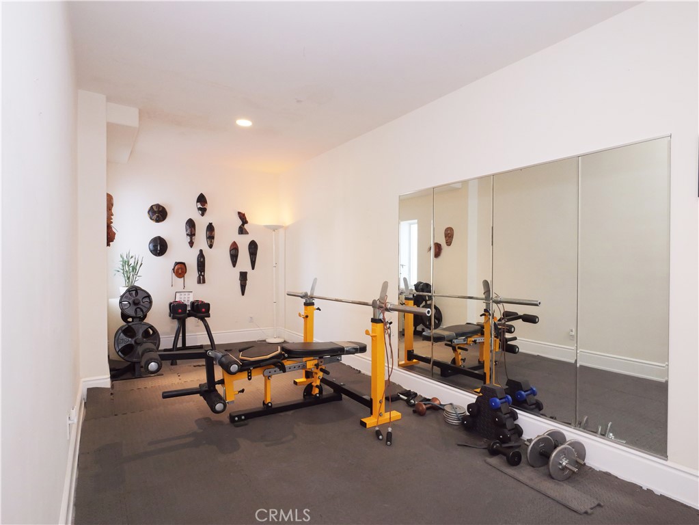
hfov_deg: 87.7
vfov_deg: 71.6
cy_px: 262
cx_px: 350
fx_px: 364
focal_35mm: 18
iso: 3200
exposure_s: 1/60
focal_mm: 9
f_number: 7.1
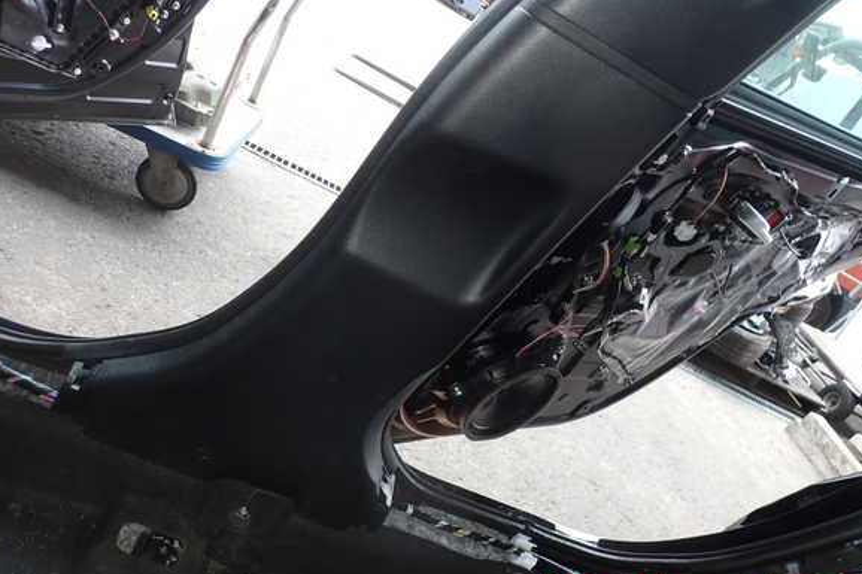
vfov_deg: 47.9
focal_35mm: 27
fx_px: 646
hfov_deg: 67.4
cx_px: 435
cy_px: 276
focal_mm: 4.5
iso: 100
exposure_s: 1/80
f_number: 2.8
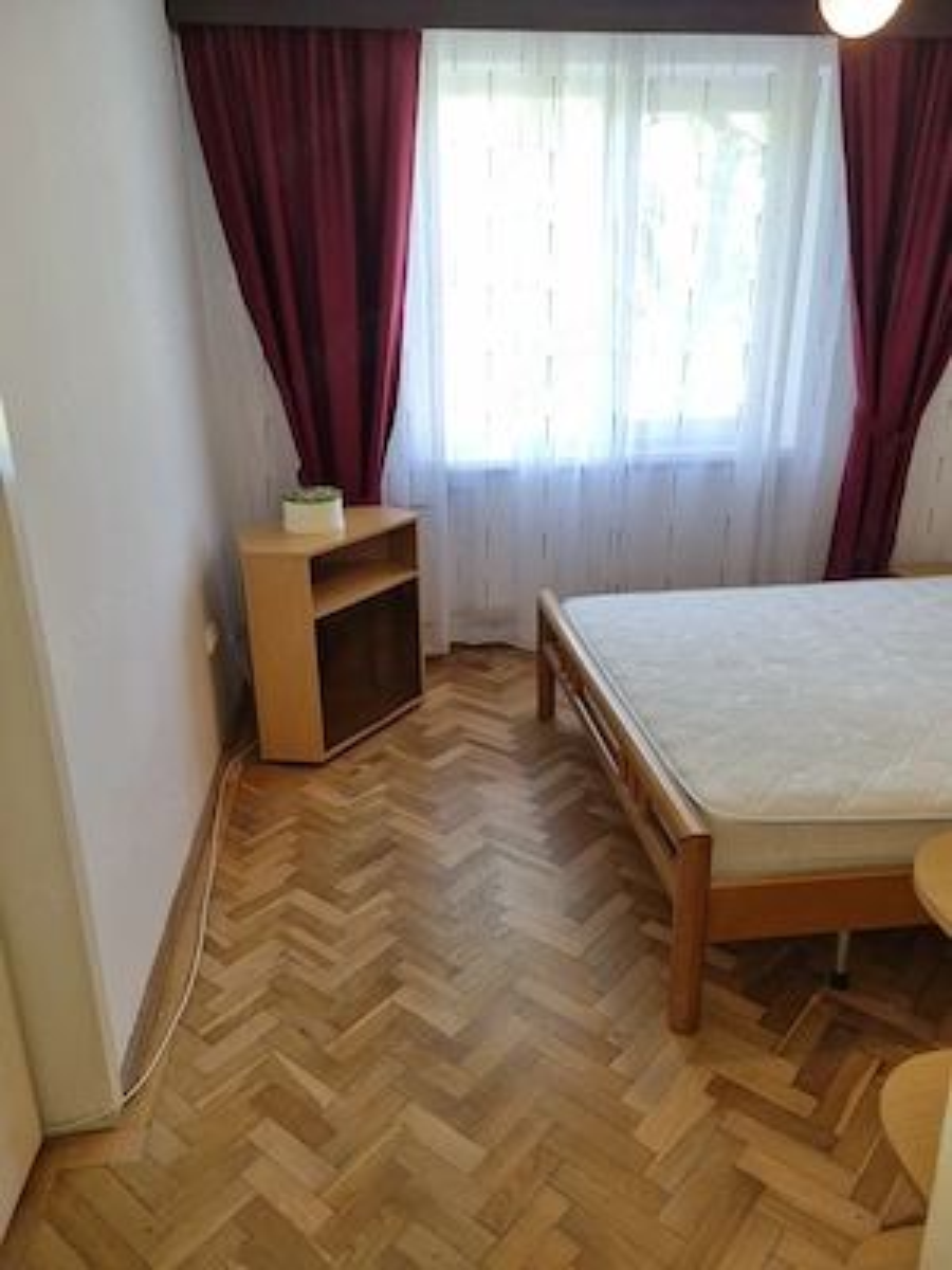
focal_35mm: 26
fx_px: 953
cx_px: 476
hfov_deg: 53.1
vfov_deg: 67.3
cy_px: 635
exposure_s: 1/50
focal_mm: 5.4
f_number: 1.8
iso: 80
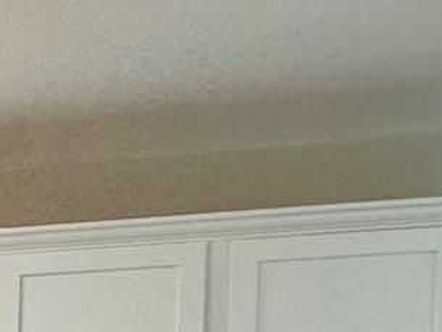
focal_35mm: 94
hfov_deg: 14.0
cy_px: 603
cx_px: -638
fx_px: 1201
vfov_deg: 13.9
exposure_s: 1/120
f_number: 2.2
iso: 100
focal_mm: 2.22
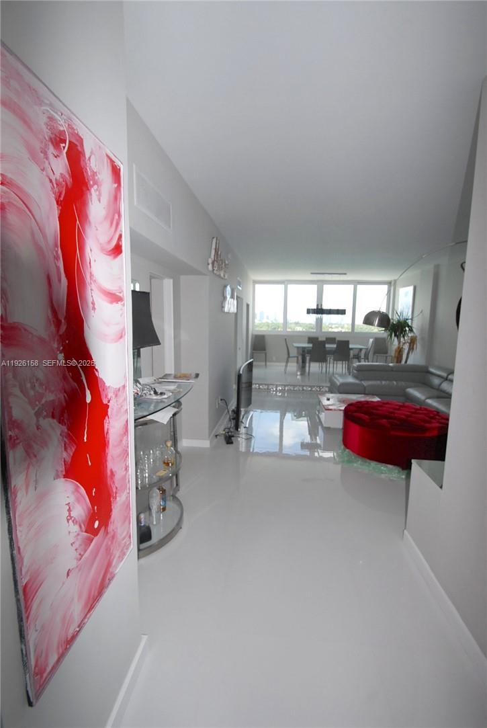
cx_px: 244
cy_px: 364
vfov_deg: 100.3
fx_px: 303
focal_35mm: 15
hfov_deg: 77.5
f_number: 5.6
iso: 400
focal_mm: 10
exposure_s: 1/250
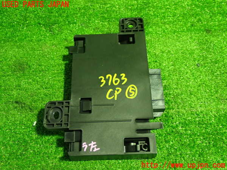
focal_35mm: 41
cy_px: 85
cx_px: 114
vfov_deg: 35.1
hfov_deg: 45.8
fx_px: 269
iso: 800
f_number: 2.8
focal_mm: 7.31
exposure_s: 1/40
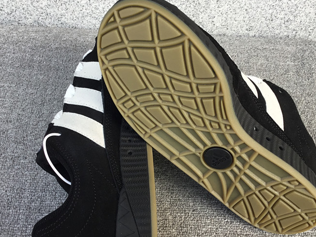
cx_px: 156
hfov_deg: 43.8
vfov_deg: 33.6
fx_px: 393
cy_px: 133
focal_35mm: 43
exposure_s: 1/120
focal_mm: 3.3
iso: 25
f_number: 2.4
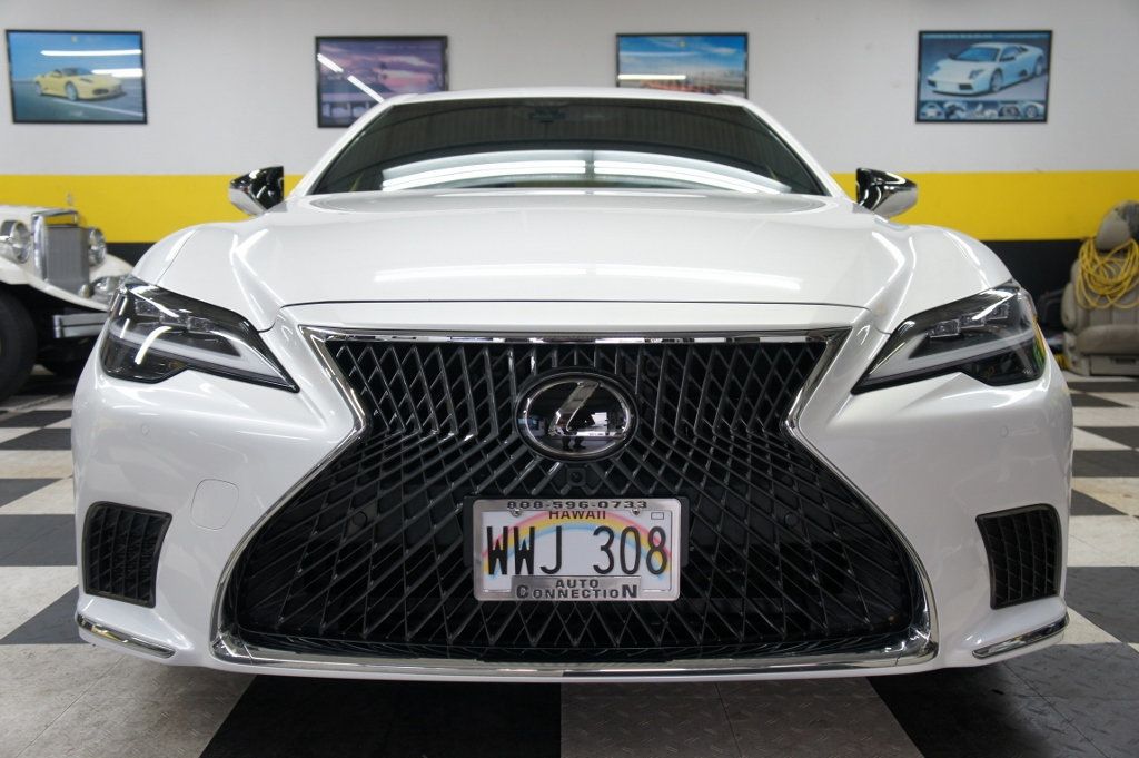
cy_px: 379
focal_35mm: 36
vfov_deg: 36.8
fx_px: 1138
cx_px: 570
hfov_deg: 53.2
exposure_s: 1/40
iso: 320
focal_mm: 24
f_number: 4
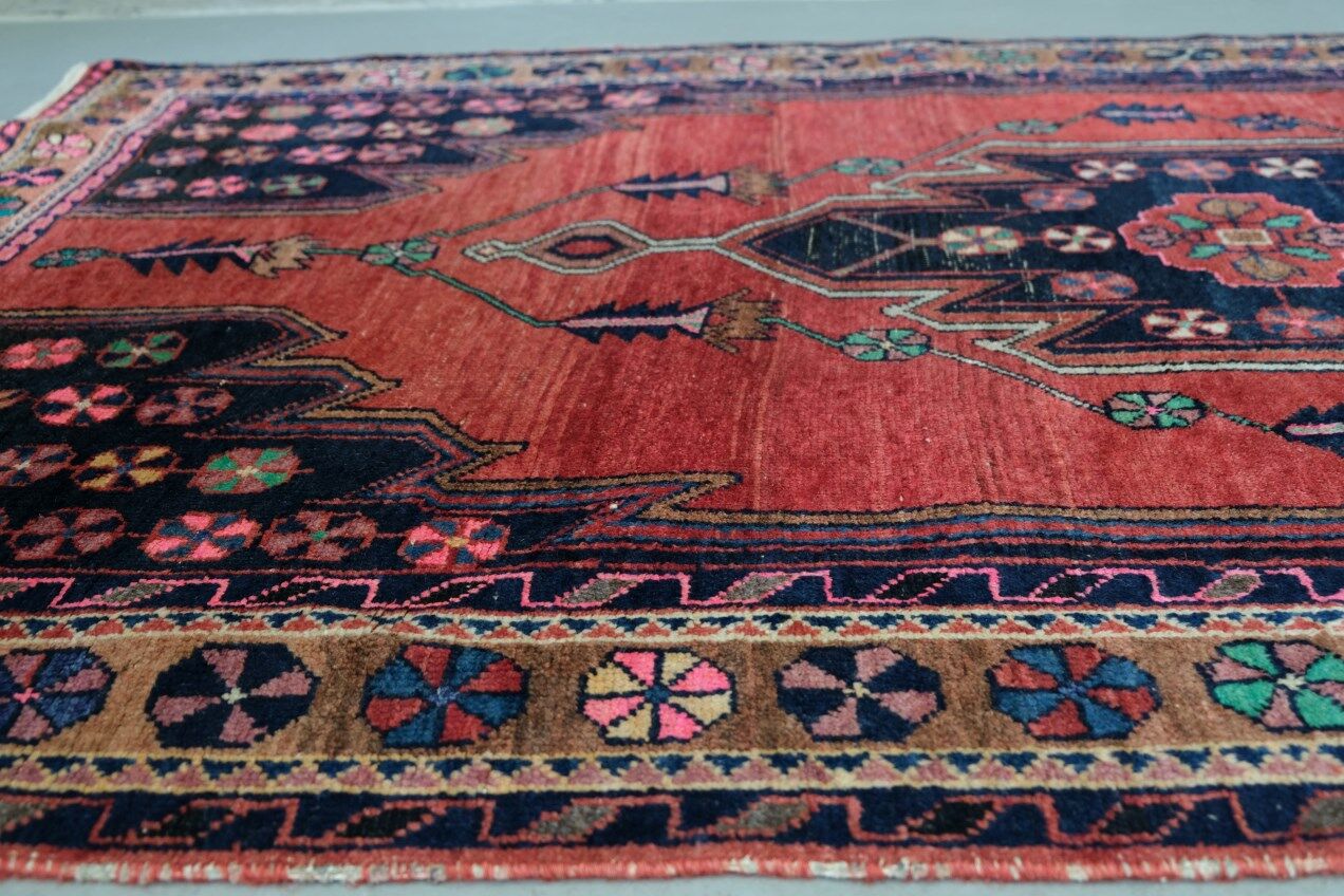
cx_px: 672
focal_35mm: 35
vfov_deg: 37.9
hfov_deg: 54.4
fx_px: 1307
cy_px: 448
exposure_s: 1/34
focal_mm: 23.3
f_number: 3.2
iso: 640
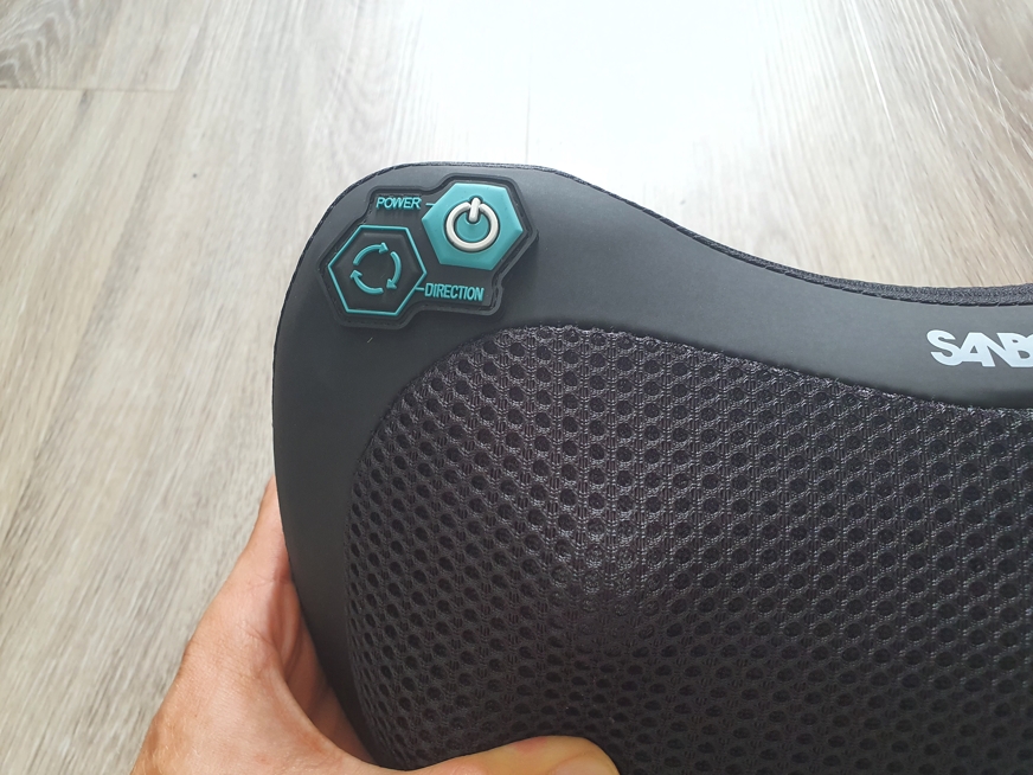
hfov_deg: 67.3
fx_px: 776
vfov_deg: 53.1
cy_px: 388
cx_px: 516
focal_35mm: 26
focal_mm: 4.32
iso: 200
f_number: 2.4
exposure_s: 1/50
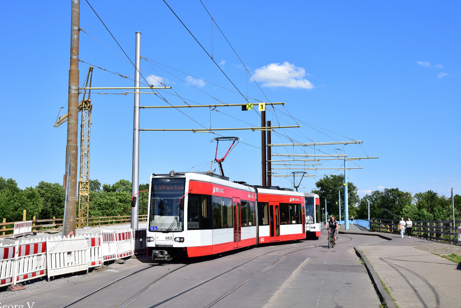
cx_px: 225
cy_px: 149
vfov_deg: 29.9
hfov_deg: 43.6
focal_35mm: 45
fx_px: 576
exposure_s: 1/750
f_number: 8
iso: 250
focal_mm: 28
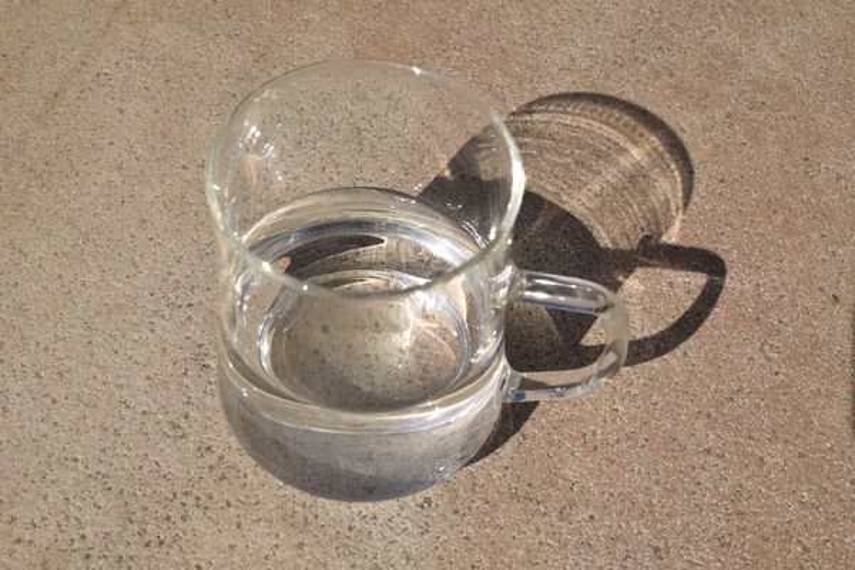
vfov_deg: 25.8
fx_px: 1247
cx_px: 428
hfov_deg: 37.9
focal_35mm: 52
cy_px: 285
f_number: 14
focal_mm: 35
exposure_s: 1/640
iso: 200
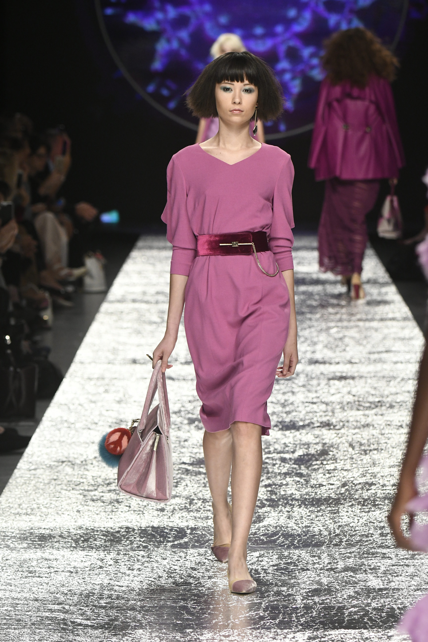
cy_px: 321
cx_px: 214
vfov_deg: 8.6
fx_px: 4280
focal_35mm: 240
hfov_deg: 5.7
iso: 2000
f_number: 5.6
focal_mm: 160
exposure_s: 1/640
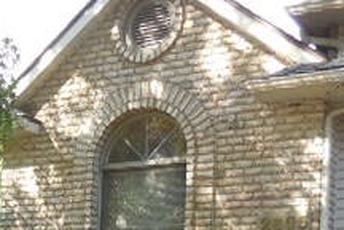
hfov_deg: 26.0
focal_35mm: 77
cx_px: 84
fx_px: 736
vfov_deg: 16.2
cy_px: 345
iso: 125
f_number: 3.1
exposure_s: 1/160
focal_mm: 4.5
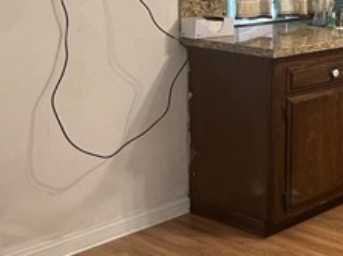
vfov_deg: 19.0
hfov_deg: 23.3
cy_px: -8
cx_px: 434
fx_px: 742
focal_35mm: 75
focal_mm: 5.7
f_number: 1.5
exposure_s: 1/60
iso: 250
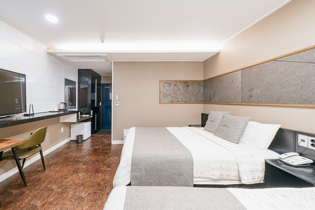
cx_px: 158
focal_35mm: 12
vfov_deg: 90.0
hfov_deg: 112.6
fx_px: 105
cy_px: 105
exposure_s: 1
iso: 200
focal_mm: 12
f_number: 10
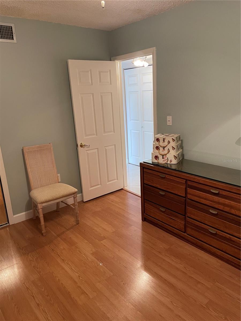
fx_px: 241
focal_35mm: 26
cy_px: 160
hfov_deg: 53.1
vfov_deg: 67.3
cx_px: 120
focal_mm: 4.2
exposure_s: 1/60
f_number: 1.6
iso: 250
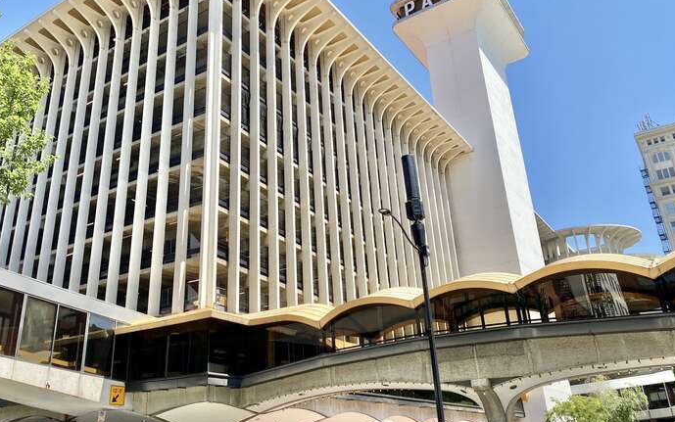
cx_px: 289
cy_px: 179
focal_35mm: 32
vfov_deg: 39.4
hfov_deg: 59.4
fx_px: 589
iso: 32
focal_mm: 4.25
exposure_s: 1/2222
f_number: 1.8
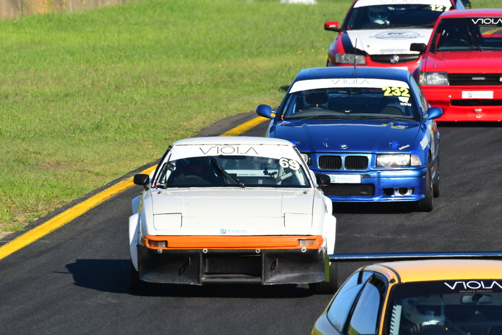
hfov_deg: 3.1
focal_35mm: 675
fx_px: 9410
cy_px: 168
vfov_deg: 2.0
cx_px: 251
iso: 500
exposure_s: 1/640
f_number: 11
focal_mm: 450
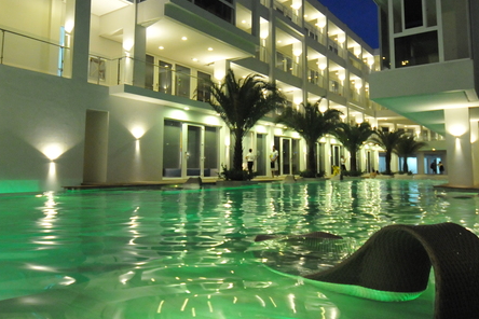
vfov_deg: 47.4
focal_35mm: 27
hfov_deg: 67.3
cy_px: 117
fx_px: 359
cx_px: 221
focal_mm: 10
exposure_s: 1/30
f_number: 3.5
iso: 2200
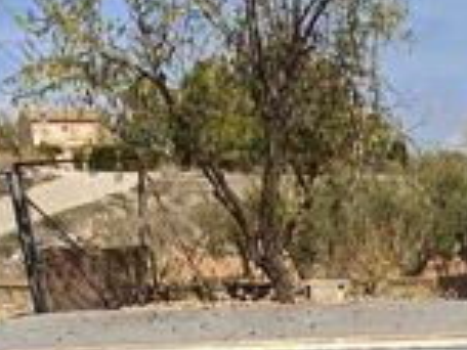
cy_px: 706
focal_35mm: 65
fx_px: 877
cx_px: 398
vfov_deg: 16.7
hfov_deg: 28.9
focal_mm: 2.16
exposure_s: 1/640
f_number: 2.2
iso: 50
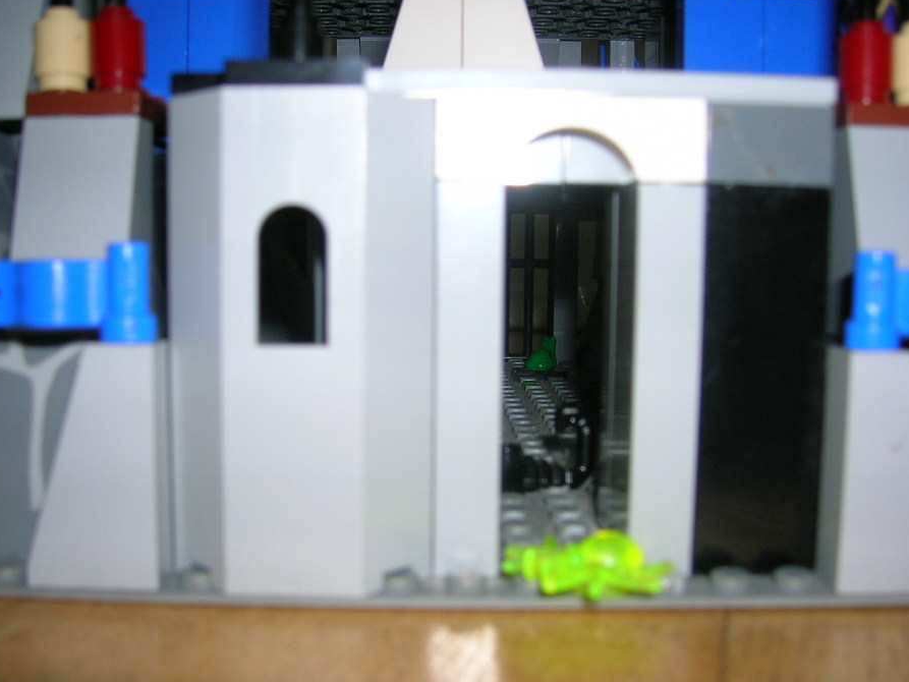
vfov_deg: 36.8
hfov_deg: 47.9
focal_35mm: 39
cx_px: 443
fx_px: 1024
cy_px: 364
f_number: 2.9
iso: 50
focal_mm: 5.7
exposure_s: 1/60.1
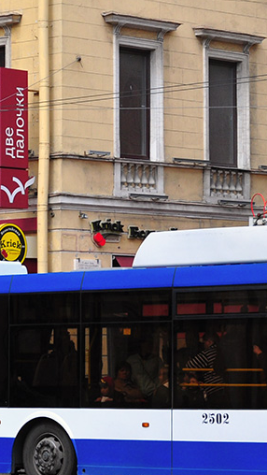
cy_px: 232
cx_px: 331
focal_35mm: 178
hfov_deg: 6.8
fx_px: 2239
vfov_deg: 12.1
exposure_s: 1/1250
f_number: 7.1
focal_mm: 48
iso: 400
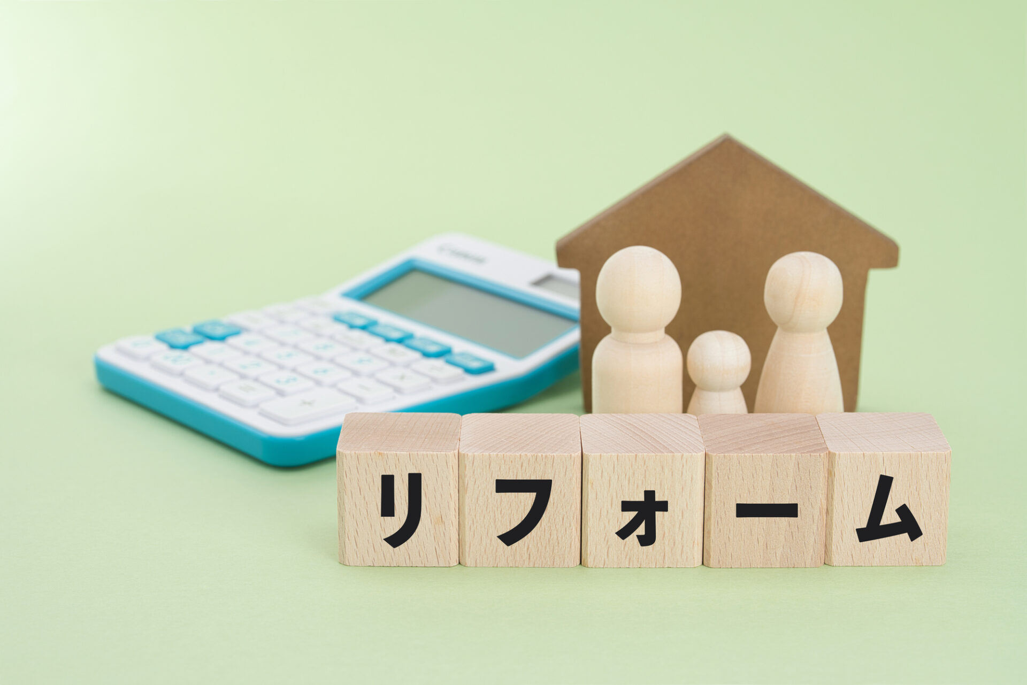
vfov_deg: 19.5
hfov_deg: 28.8
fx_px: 1997
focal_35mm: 70
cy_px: 342
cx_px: 514
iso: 100
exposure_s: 1/20
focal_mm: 70
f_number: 8
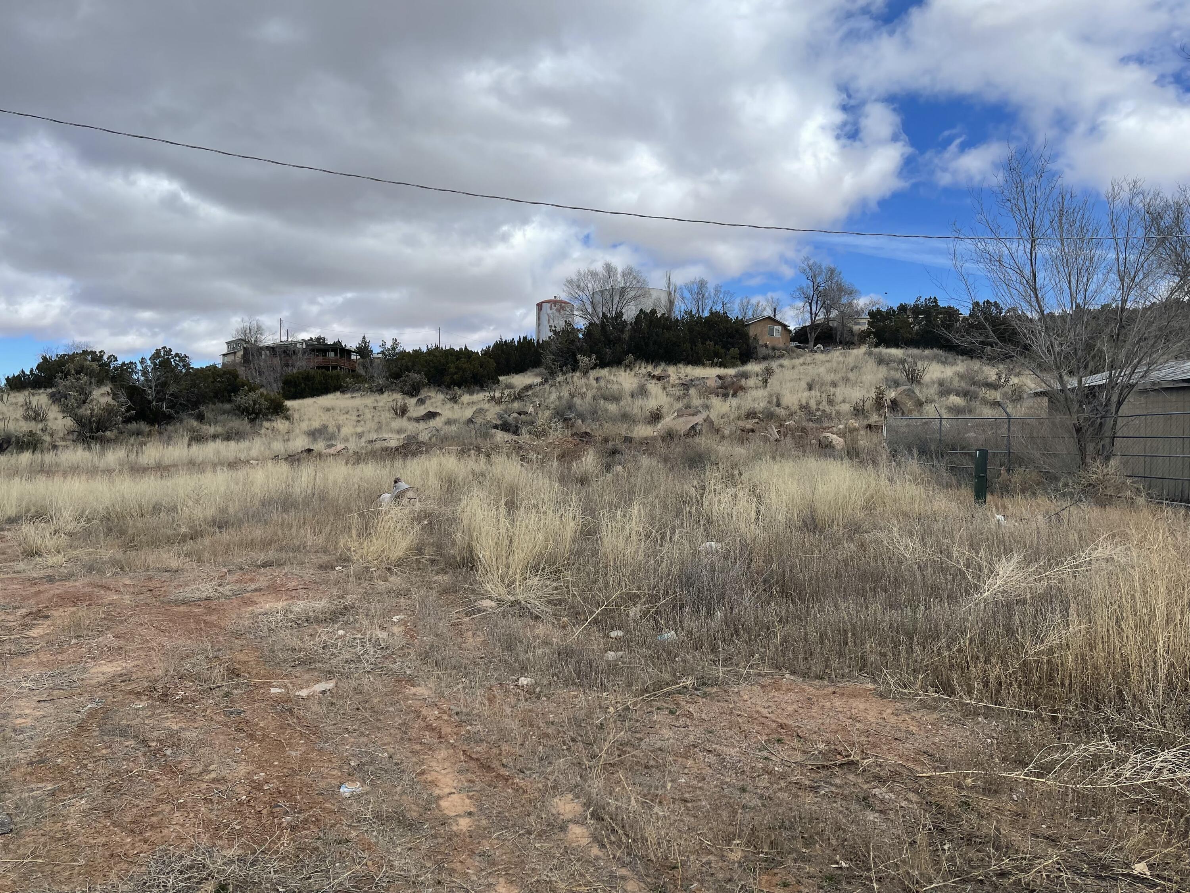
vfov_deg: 53.1
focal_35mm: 26
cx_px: 595
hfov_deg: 67.3
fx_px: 894
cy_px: 446
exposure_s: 1/3344
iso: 32
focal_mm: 5.1
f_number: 1.6
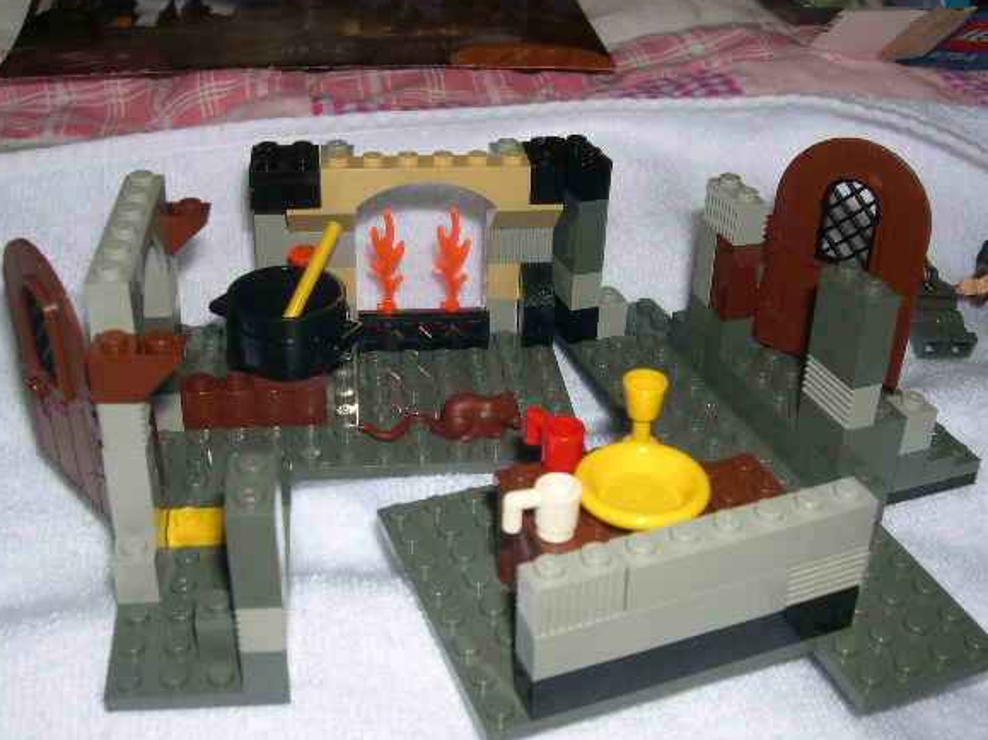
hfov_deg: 44.8
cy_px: 390
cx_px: 473
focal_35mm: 42
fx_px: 1199
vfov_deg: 34.3
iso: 100
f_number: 7.6
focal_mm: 8
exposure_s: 1/30
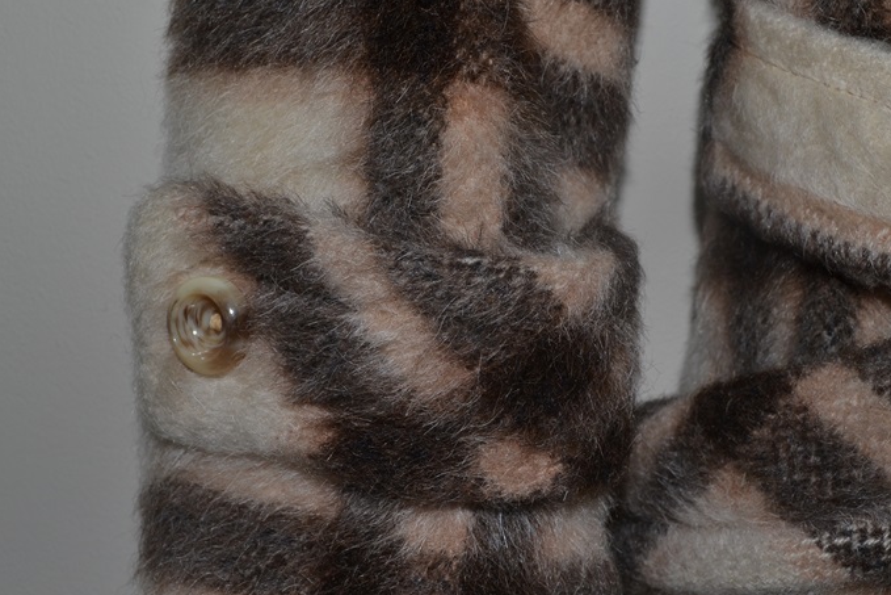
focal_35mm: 53
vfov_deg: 25.5
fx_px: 1312
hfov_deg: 37.5
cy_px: 349
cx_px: 441
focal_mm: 24
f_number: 8
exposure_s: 1/60
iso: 100
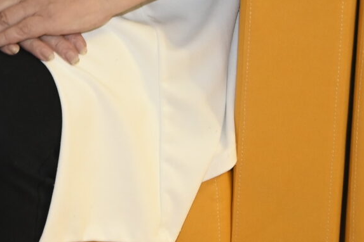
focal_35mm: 192
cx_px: -216
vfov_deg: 6.9
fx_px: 1941
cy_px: -261
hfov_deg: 10.3
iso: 1250
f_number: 3.2
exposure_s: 1/60
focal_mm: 43
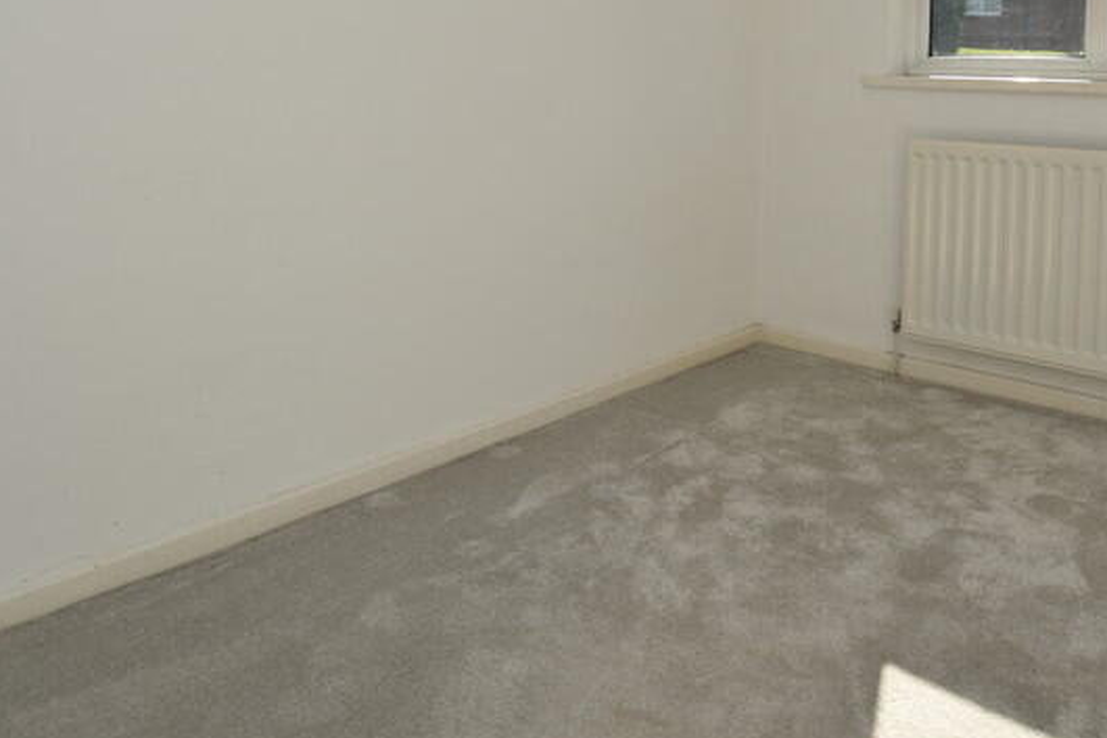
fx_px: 891
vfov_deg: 41.9
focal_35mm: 29
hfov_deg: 62.5
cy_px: 95
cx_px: 712
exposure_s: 1/200
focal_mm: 10
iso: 100
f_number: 7.1
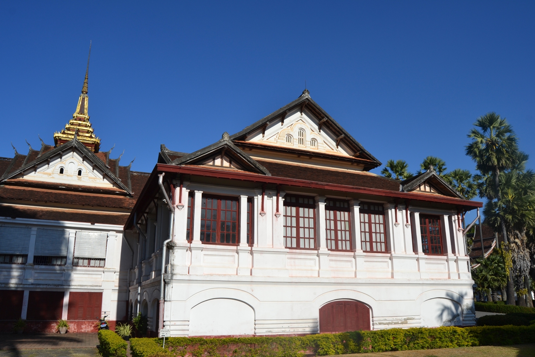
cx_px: 268
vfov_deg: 47.9
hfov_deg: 67.4
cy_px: 178
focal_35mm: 27
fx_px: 401
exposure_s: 1/320
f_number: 9
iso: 100
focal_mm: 18
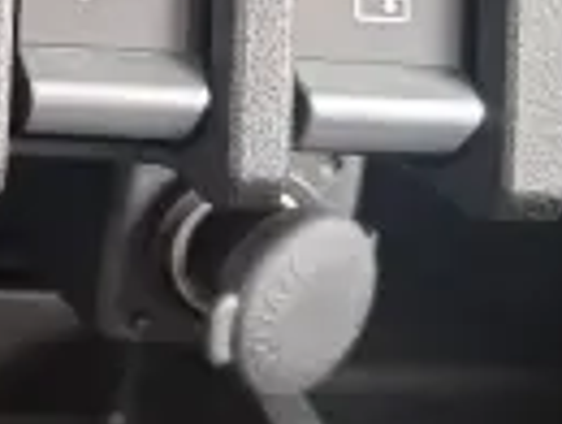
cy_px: 43
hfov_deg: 25.9
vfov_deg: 20.9
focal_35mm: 69
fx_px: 1122
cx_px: -65
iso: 800
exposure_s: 1/20
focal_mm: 4.69
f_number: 1.8
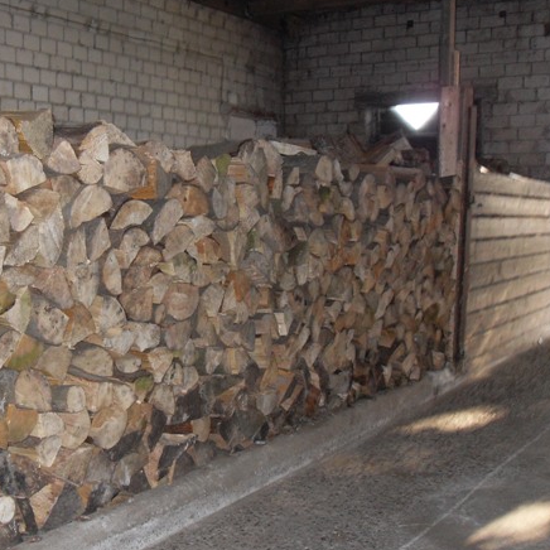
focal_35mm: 48
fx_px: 863
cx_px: 173
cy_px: 254
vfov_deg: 35.3
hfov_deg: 34.9
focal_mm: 6.3
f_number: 2.8
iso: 200
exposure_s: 1/45
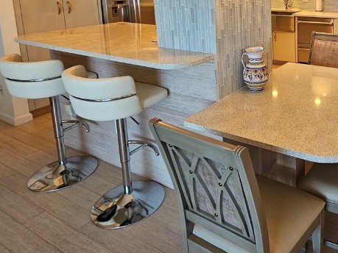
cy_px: 18
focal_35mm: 29
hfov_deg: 55.4
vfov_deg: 43.4
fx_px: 283
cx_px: 289
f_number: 2.2
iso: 125
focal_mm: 2.2
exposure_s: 1/60
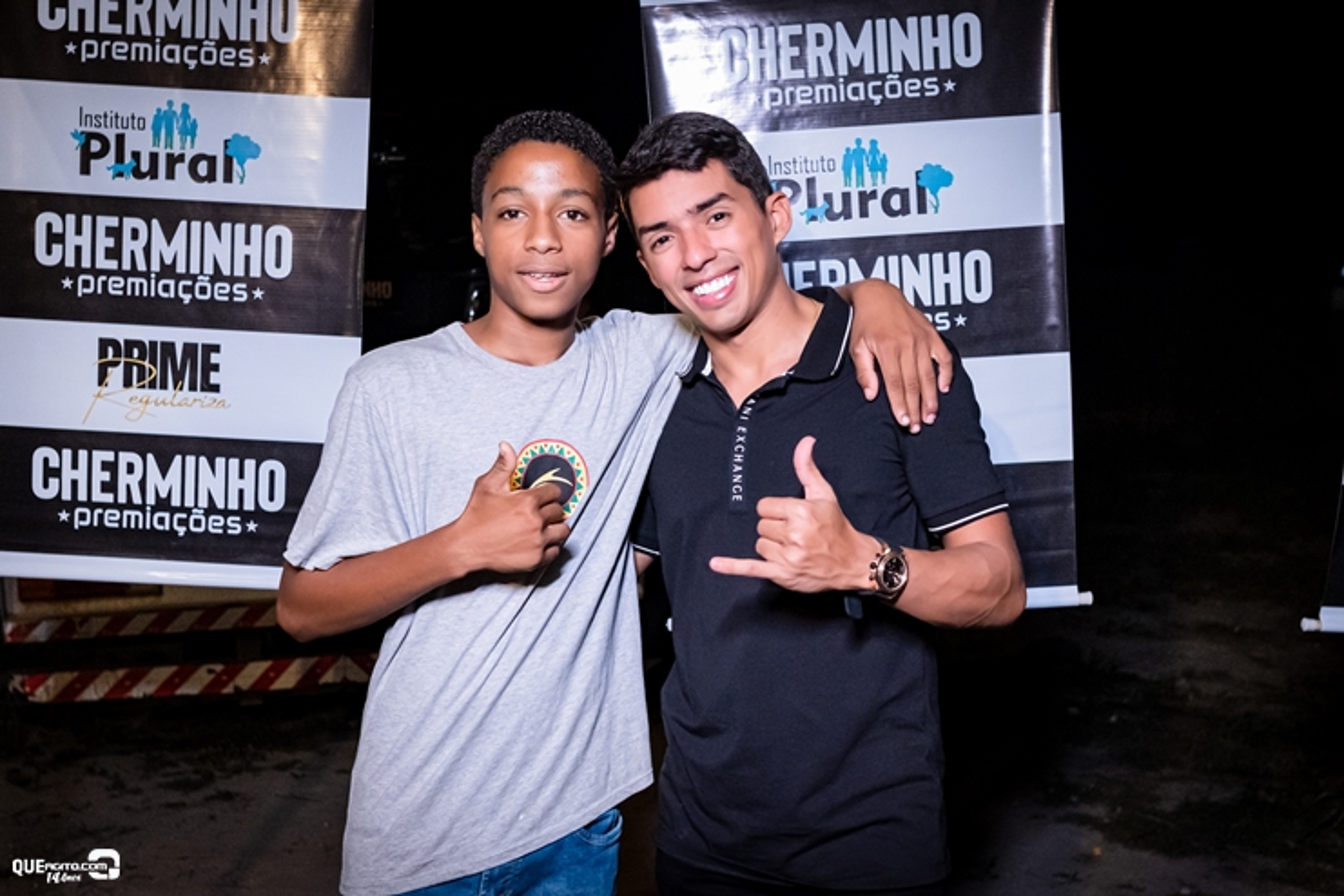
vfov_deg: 36.9
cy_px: 448
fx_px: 1344
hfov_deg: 53.1
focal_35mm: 36
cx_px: 672
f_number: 2.8
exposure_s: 1/400
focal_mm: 24
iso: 2500
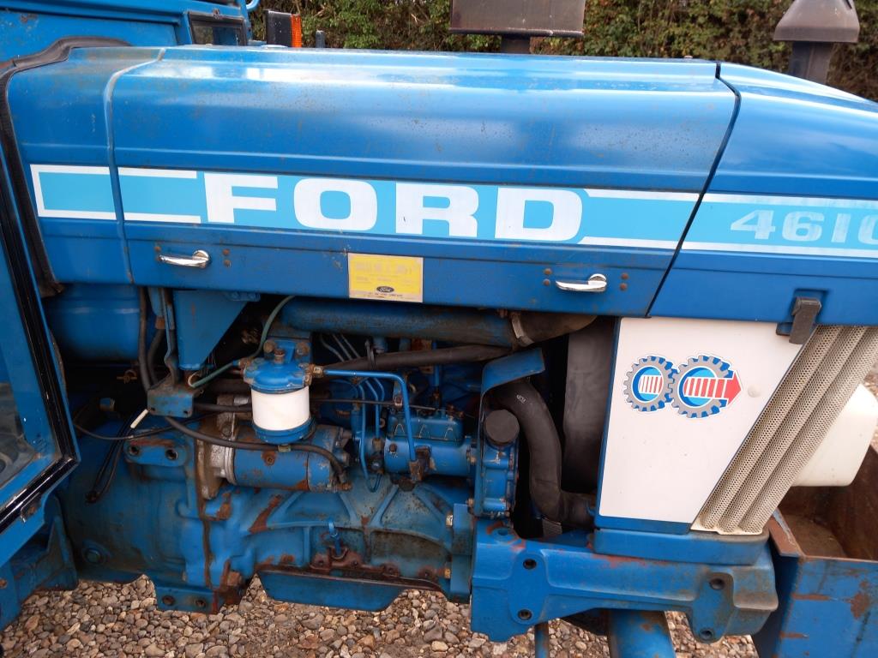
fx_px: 685
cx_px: 439
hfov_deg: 65.3
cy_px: 329
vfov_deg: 51.4
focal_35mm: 27
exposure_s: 1/50
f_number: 1.8
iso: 40
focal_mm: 4
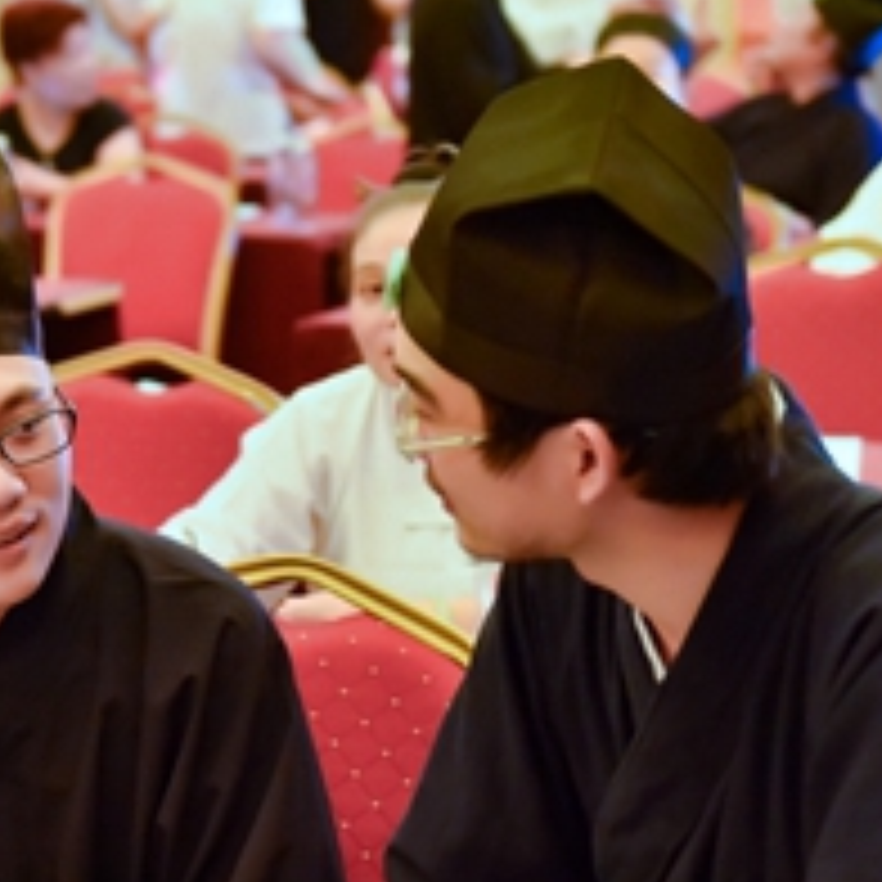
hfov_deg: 15.9
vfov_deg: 16.1
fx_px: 3113
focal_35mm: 108
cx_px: 86
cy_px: 479
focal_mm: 48
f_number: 2.8
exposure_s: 1/320
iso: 3200
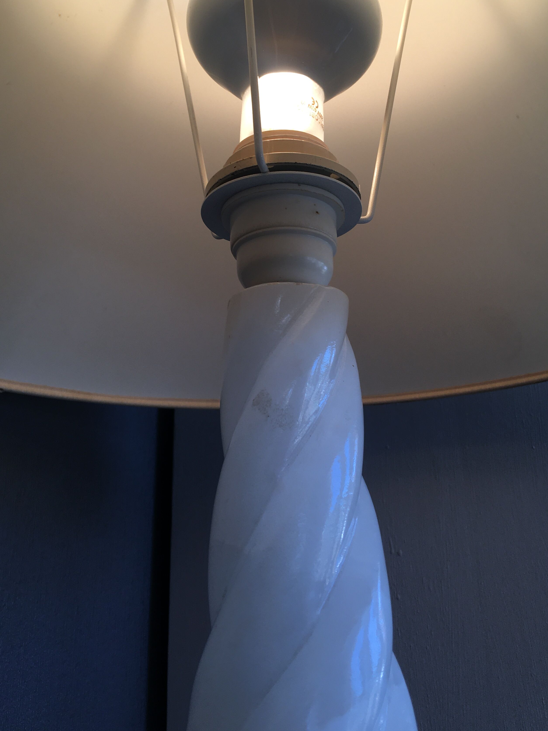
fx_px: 739
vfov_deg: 52.3
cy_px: 300
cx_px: 295
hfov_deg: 40.7
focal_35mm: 35
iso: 25
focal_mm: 4.15
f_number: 2.2
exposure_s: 1/117
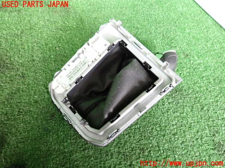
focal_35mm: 25
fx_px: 162
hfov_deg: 69.4
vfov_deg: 54.9
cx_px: 112
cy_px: 84
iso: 400
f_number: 2
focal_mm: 4.5
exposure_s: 1/30
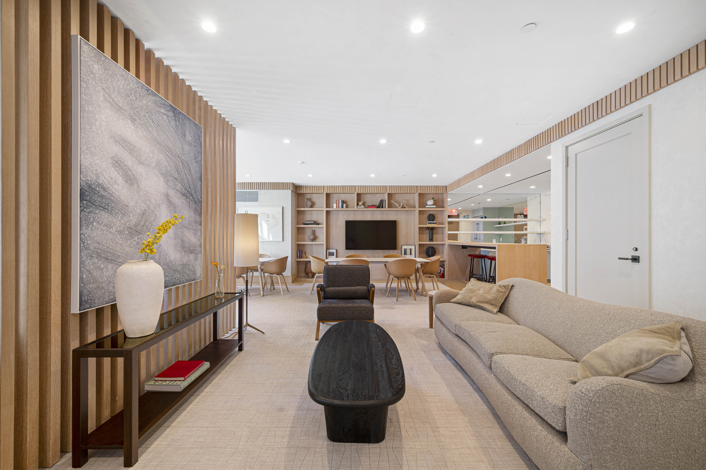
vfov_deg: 81.1
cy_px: 235
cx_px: 353
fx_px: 274
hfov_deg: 104.3
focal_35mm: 14
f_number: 11
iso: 400
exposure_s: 1
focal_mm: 14
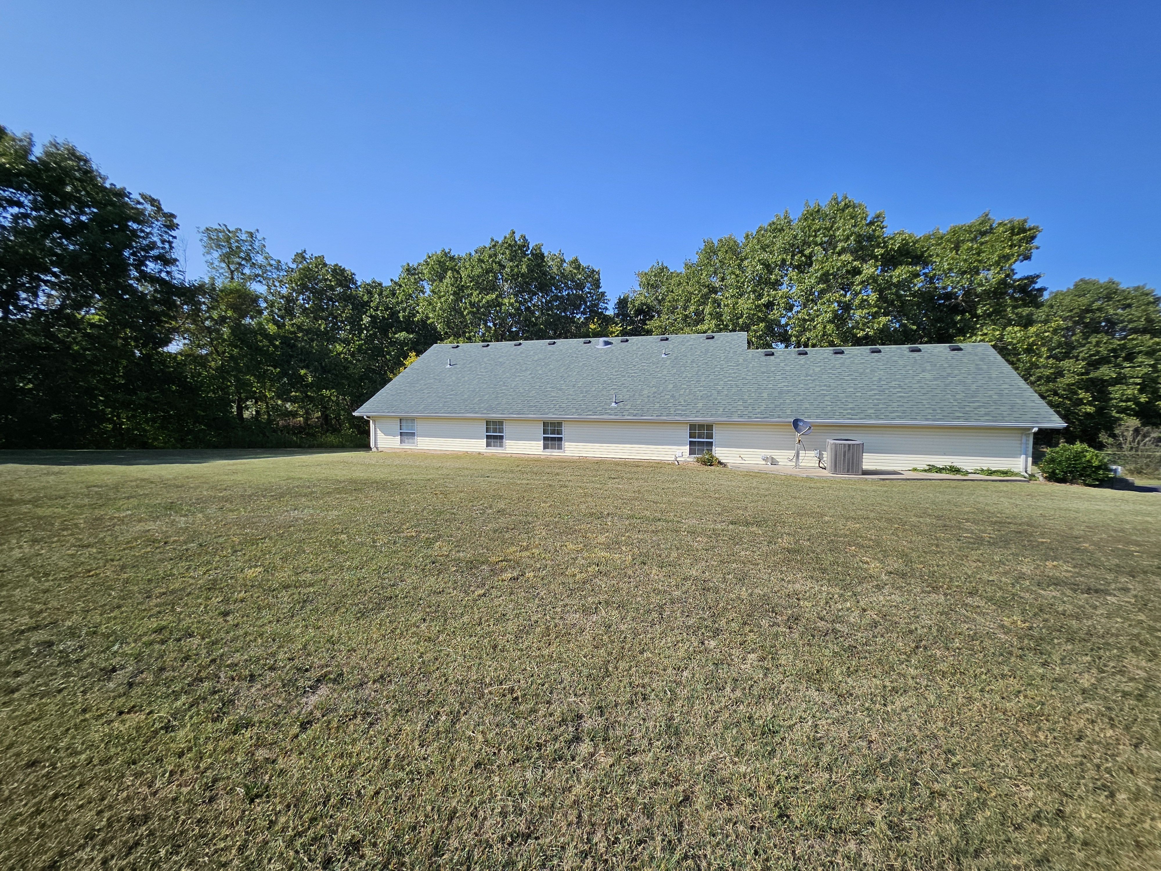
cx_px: 580
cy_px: 436
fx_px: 436
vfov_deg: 89.9
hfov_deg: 106.2
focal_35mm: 13
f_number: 2.2
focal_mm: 1.74
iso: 32
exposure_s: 1/1307
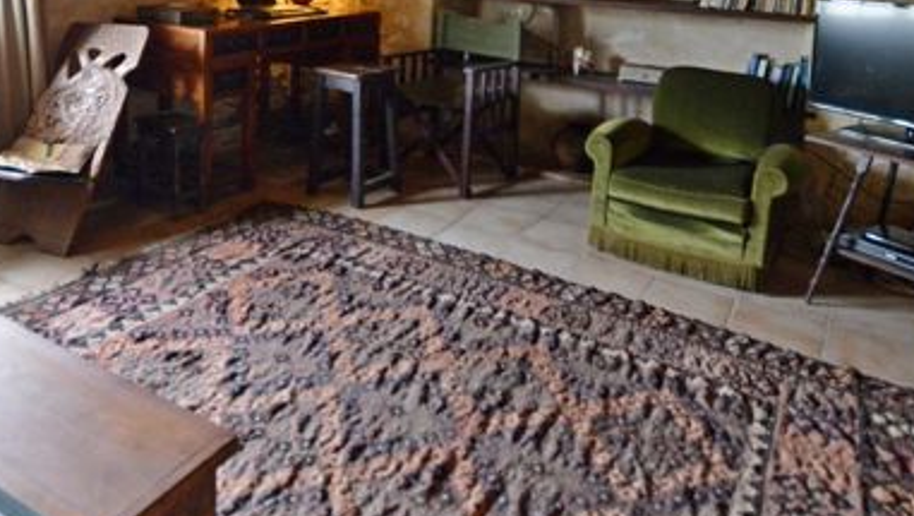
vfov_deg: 36.2
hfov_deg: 65.8
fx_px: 703
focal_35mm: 29
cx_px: 407
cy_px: -2
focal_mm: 10
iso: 2000
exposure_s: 1/60
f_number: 3.5
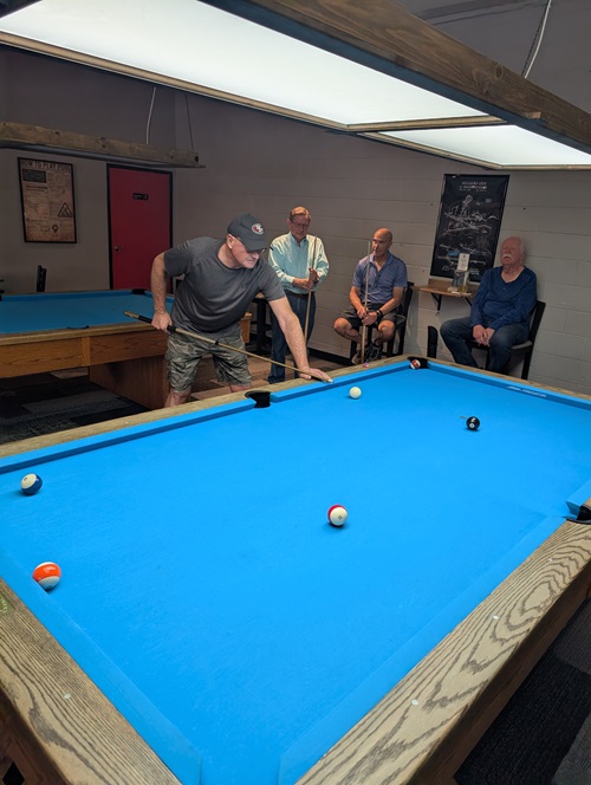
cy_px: 392
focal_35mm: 24
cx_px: 296
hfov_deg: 56.9
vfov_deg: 71.5
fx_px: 545
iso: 18
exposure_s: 1/102
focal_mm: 6.9
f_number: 1.68
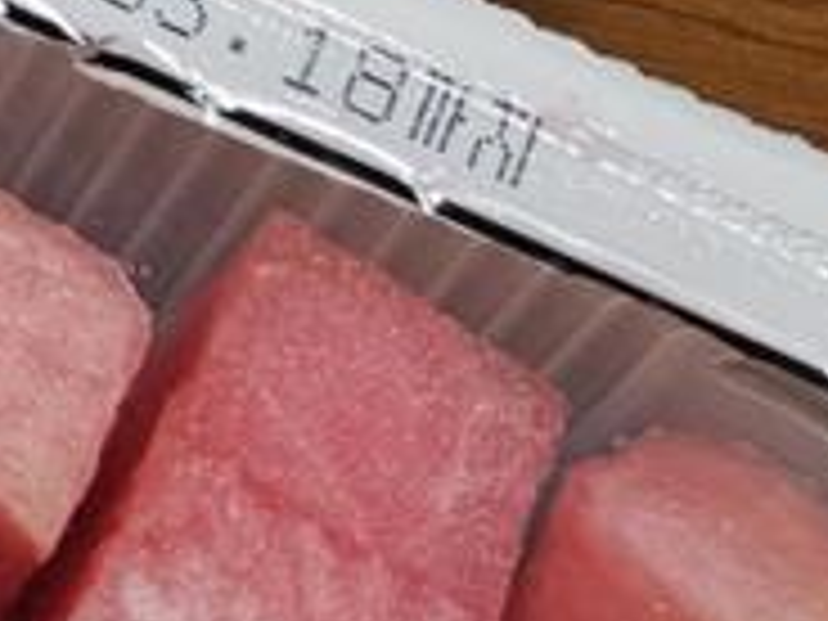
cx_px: -1372
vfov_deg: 8.1
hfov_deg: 10.2
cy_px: -1143
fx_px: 3827
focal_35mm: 160
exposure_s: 1/120
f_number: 1.8
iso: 160
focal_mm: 5.4
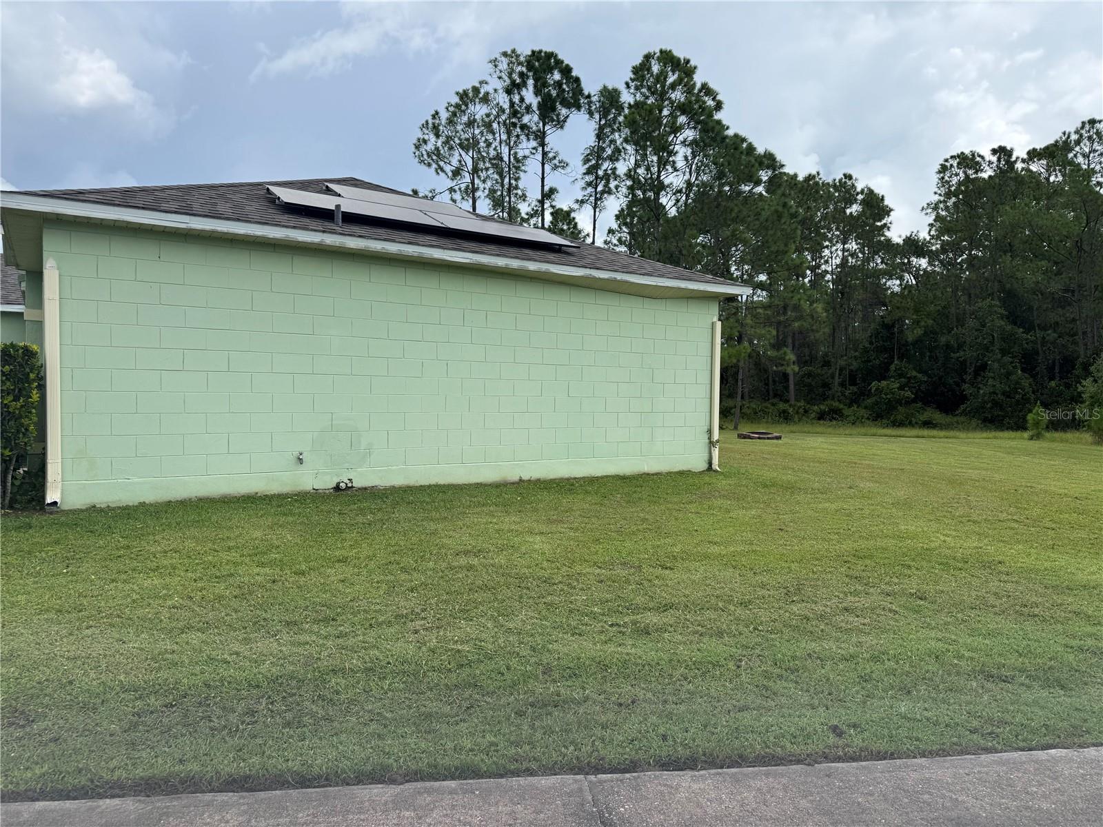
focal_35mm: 24
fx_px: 765
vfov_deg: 56.8
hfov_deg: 71.6
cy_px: 414
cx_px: 552
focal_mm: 6.76
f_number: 1.78
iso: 80
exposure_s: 1/4049
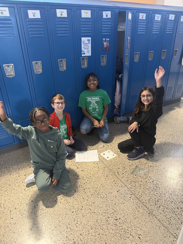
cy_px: 122
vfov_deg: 71.6
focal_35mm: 24
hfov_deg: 56.8
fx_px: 169
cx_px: 92
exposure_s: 1/60
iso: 250
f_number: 1.78
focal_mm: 6.76
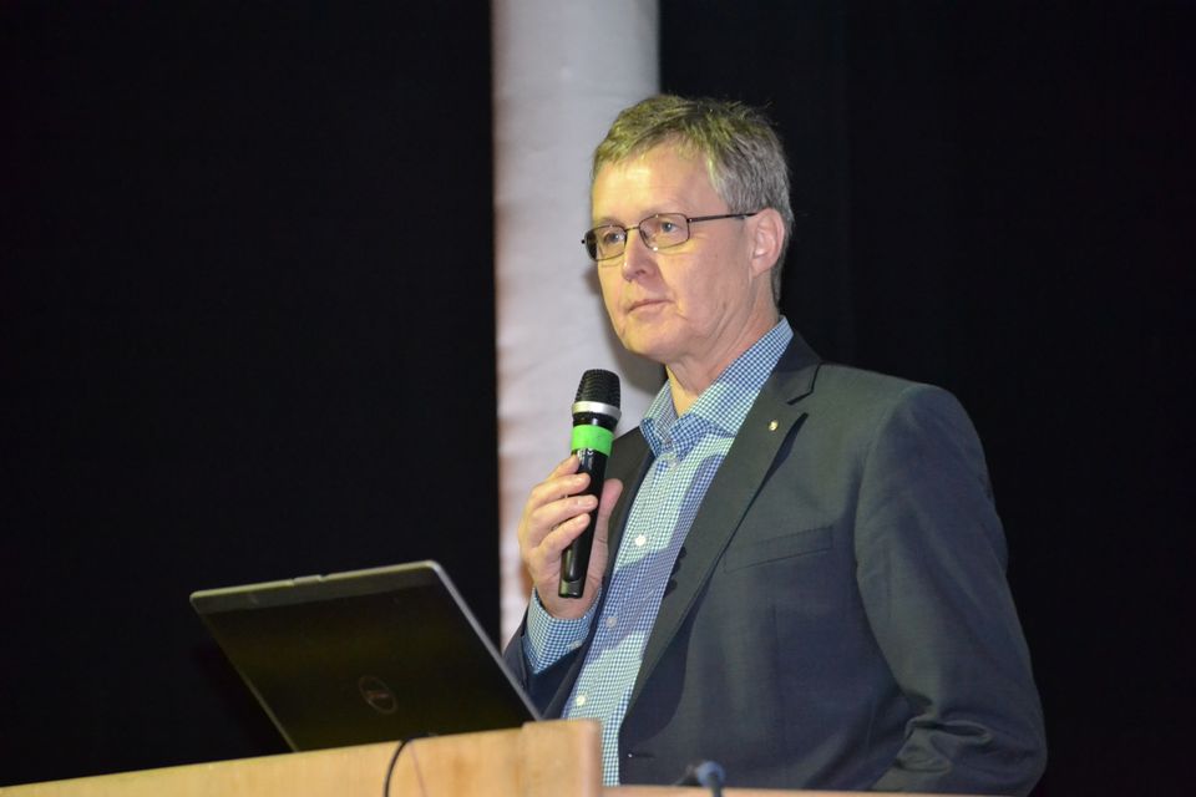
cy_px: 398
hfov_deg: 11.8
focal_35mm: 174
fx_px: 5780
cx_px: 598
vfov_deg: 7.9
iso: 3200
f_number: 4.8
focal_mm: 116
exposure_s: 1/60
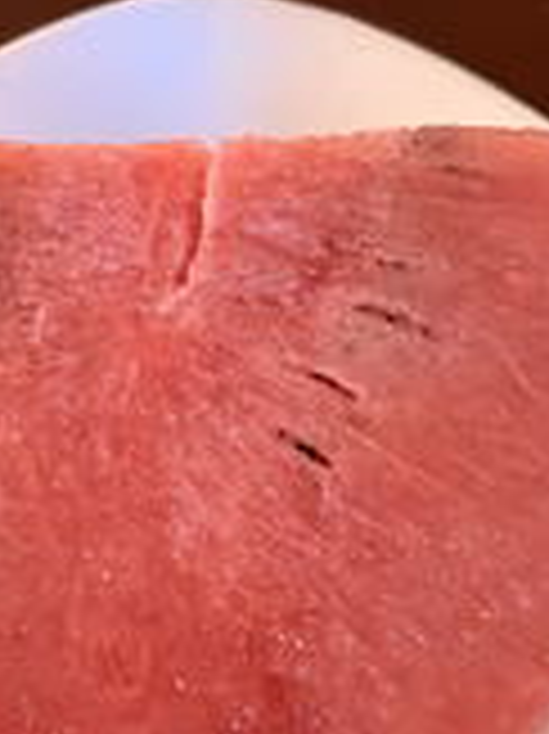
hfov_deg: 22.8
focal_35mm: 64
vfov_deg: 29.9
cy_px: 522
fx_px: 1355
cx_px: 198
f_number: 1.8
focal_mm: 4.25
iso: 500
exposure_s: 1/30
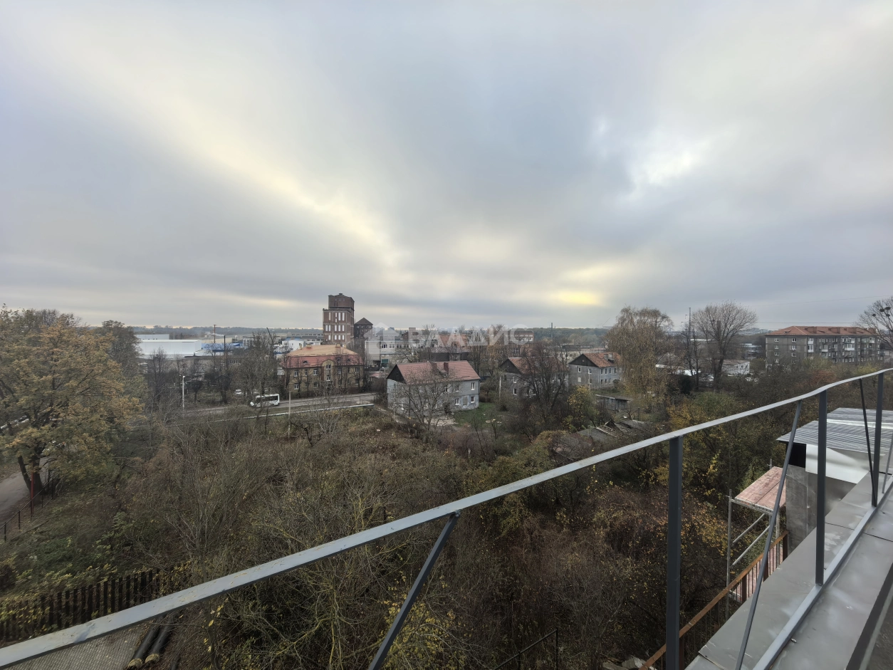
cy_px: 335
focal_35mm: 13
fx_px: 335
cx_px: 446
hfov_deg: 106.2
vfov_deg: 89.9
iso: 50
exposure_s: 1/475
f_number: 2.2
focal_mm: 1.76
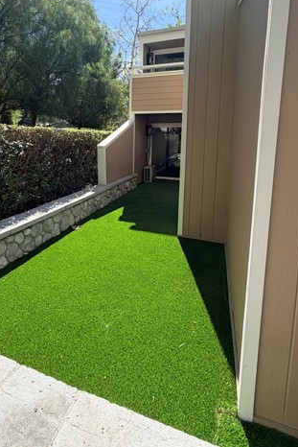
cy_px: 170
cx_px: 120
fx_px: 248
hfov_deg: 61.5
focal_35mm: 20
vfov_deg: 82.5
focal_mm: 2.22
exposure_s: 1/770
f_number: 2.2
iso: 40
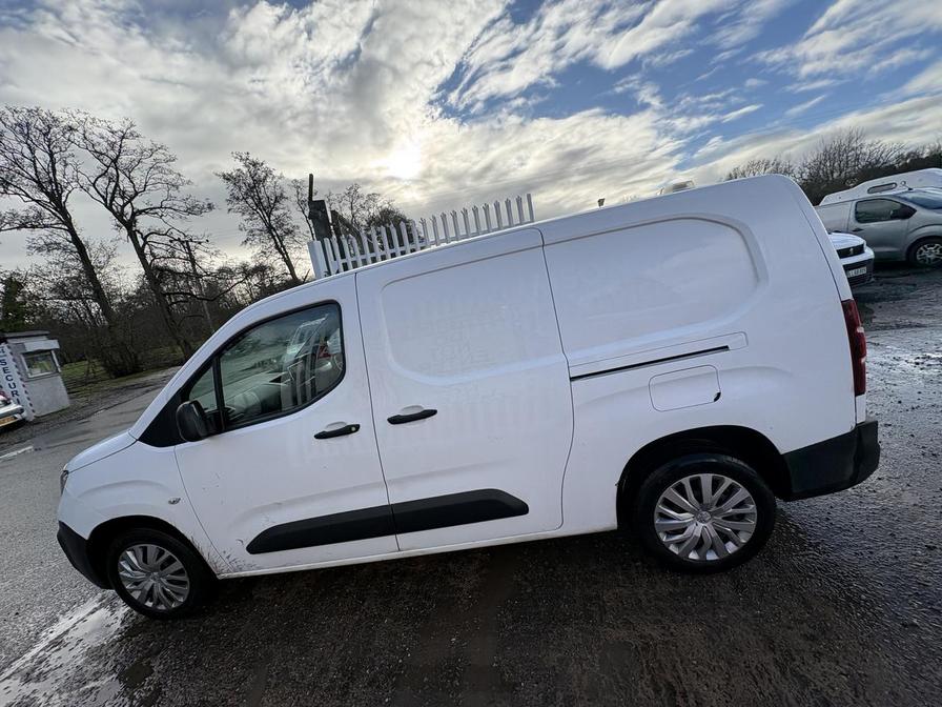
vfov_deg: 85.7
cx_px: 471
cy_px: 354
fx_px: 381
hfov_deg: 102.1
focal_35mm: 14
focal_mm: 2.22
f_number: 2.2
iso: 50
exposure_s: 1/944
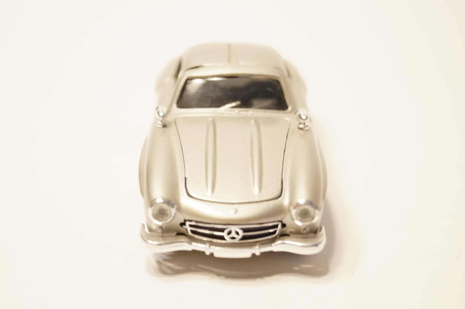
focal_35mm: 75
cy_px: 154
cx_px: 232
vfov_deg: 18.1
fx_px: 967
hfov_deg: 27.0
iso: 1250
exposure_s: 1/80
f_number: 5.6
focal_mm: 50
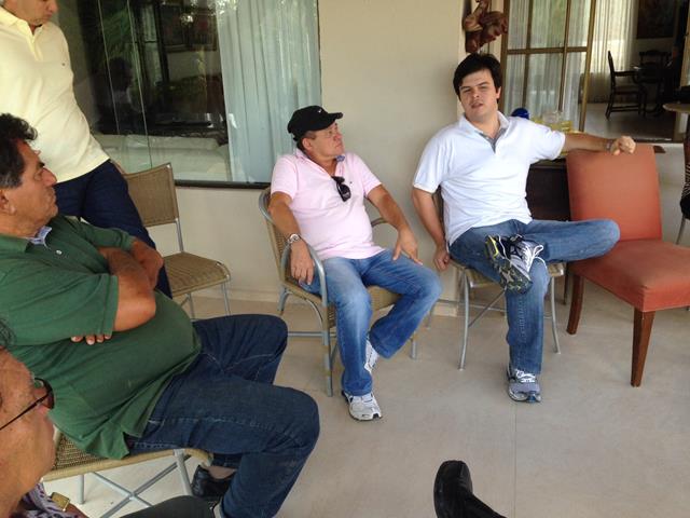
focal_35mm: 33
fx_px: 658
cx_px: 345
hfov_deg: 55.4
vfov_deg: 42.9
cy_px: 259
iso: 80
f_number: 2.4
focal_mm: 4.12
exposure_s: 1/120
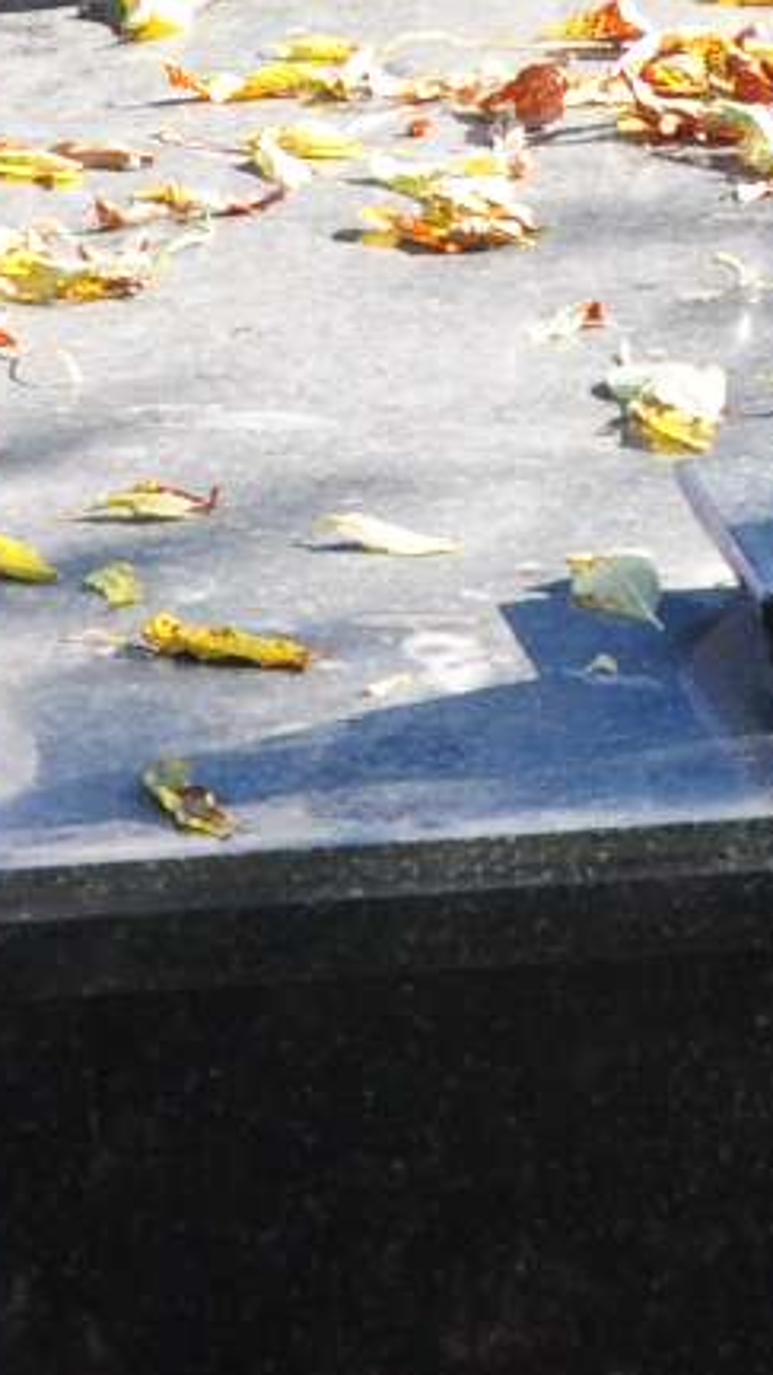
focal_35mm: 242
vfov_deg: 8.8
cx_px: 617
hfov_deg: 5.0
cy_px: -334
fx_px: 8804
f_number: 7.1
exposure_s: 1/200
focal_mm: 31
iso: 320
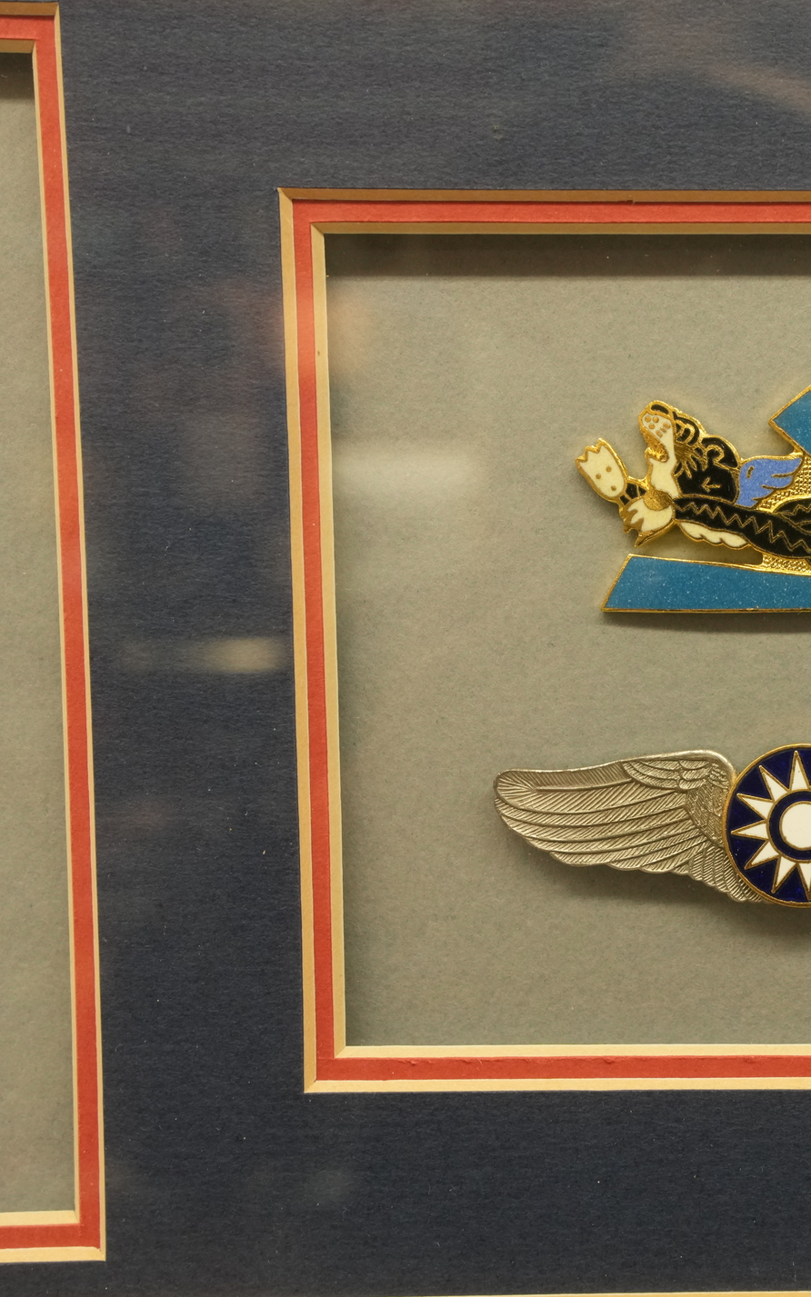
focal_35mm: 54
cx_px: 792
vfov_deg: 37.5
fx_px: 1909
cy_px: 647
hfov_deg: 23.1
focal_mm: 35
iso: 2000
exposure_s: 1/40
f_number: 8
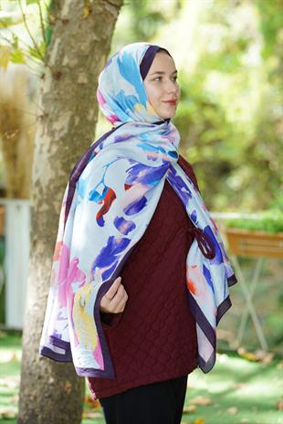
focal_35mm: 110
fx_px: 1295
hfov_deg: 12.5
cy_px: 212
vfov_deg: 18.6
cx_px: 142
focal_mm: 110
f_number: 4
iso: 160
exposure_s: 1/100
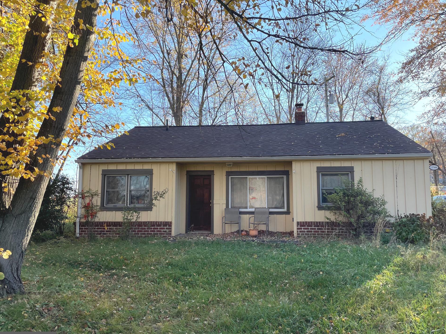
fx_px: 361
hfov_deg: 63.4
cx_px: 238
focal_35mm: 28
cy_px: 171
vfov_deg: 49.7
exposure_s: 1/1171
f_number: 1.6
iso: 32
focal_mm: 4.2
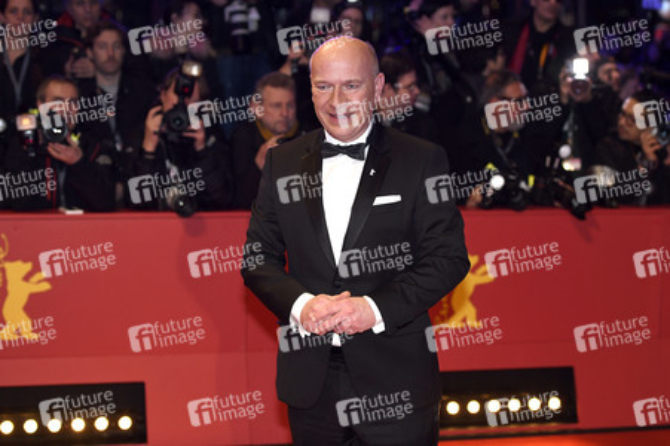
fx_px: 1302
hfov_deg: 28.9
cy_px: 223
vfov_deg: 19.4
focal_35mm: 70
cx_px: 335
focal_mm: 70
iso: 800
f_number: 3.5
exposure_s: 1/640
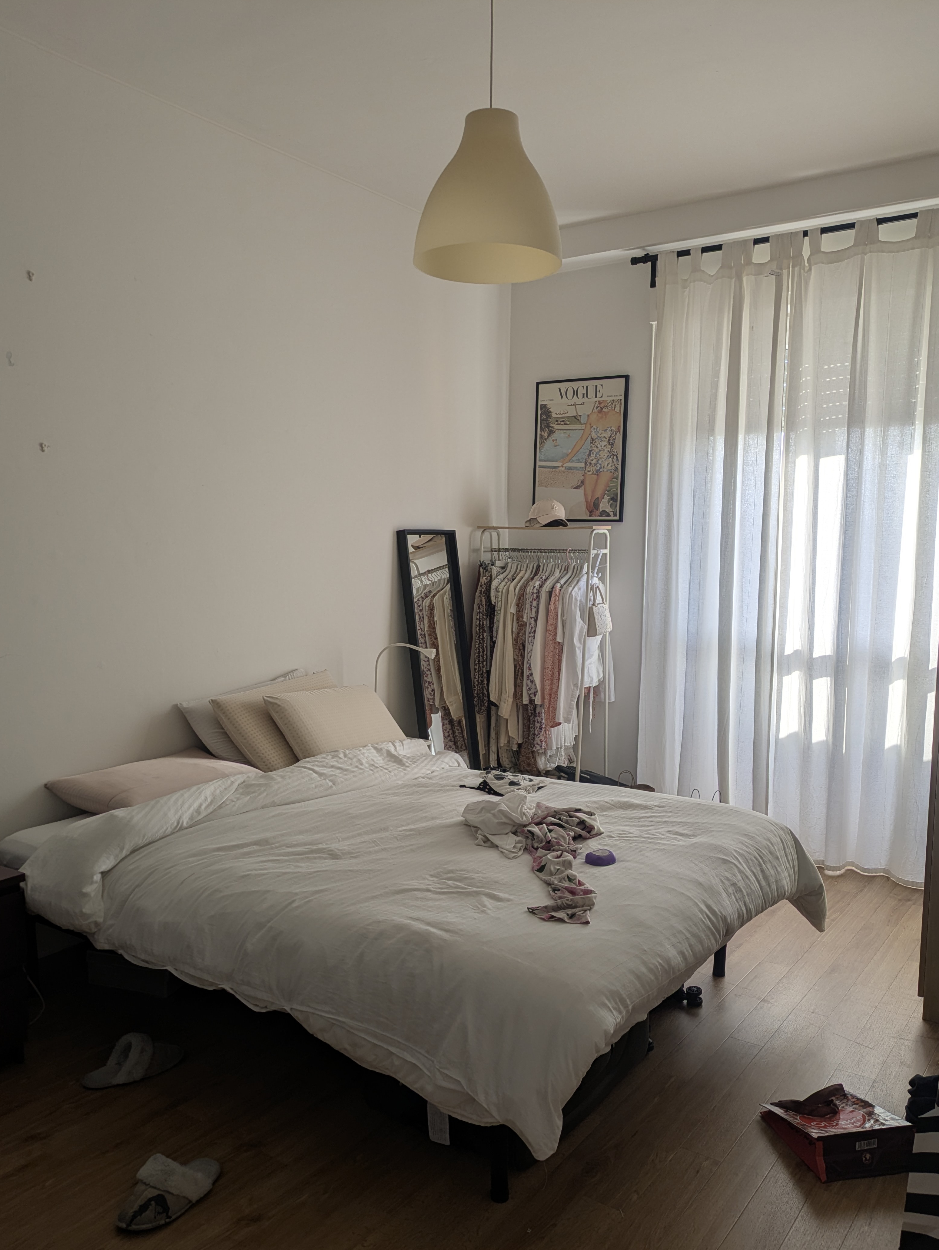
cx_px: 419
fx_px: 1012
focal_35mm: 28
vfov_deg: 63.3
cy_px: 693
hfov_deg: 49.7
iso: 42
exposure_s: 1/363
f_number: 1.89
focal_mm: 5.43
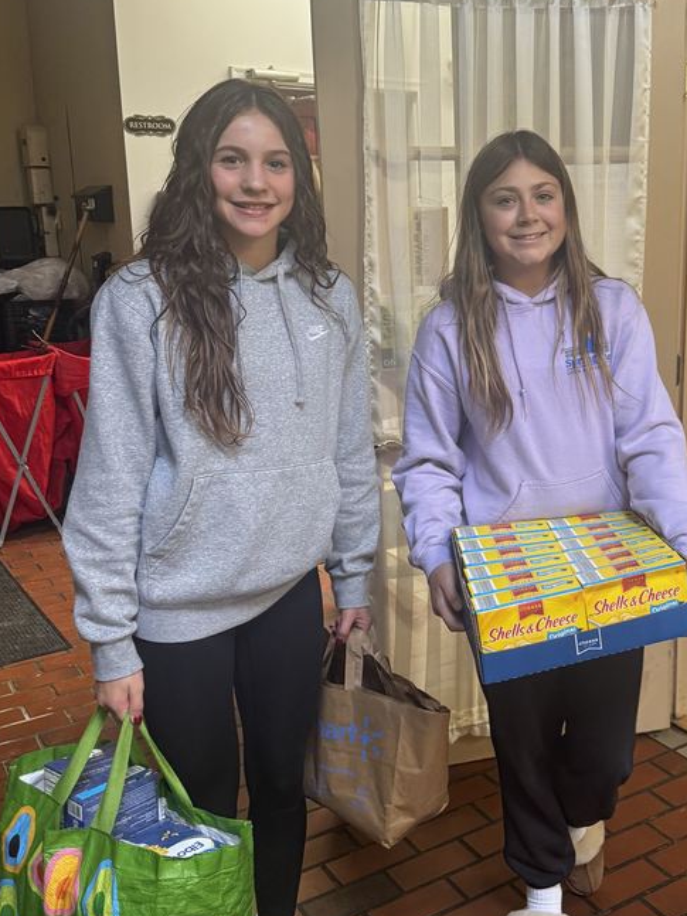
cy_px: 433
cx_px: 509
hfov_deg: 36.9
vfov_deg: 49.0
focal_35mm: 38
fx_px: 1006
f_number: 1.78
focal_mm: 6.76
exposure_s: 1/60
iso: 250
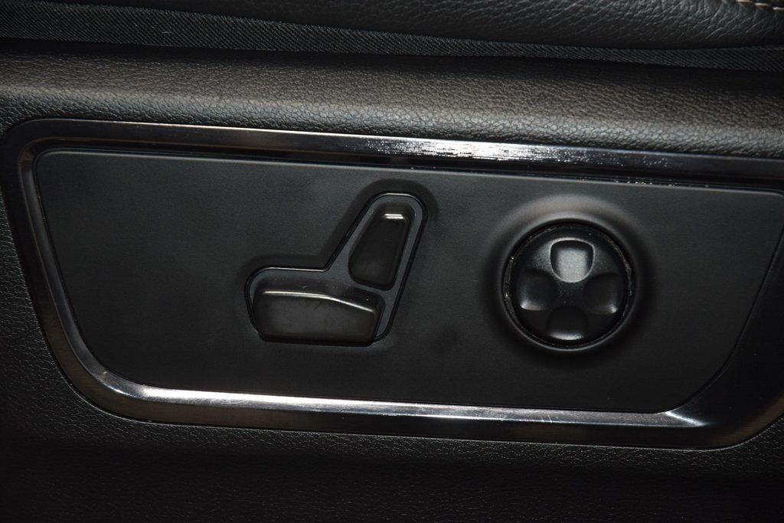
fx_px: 2287
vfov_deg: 13.0
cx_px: 392
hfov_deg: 19.5
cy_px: 262
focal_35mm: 105
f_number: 4.5
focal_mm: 70
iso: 1600
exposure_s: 1/80
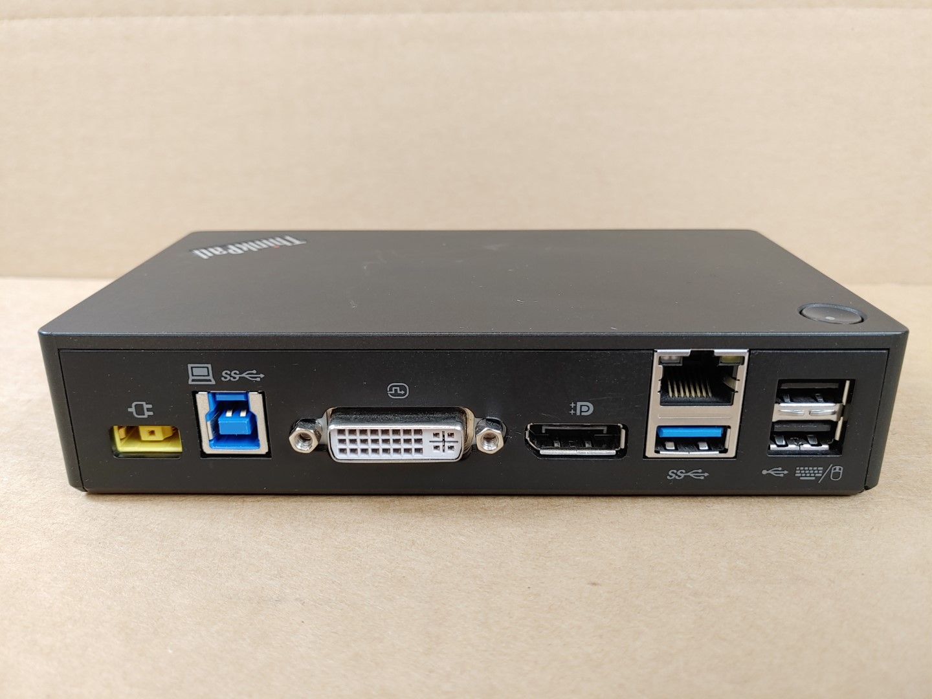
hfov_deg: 67.3
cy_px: 350
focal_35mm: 26
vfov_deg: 53.1
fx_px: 700
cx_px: 466
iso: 100
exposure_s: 1/60
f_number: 1.8
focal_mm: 4.36
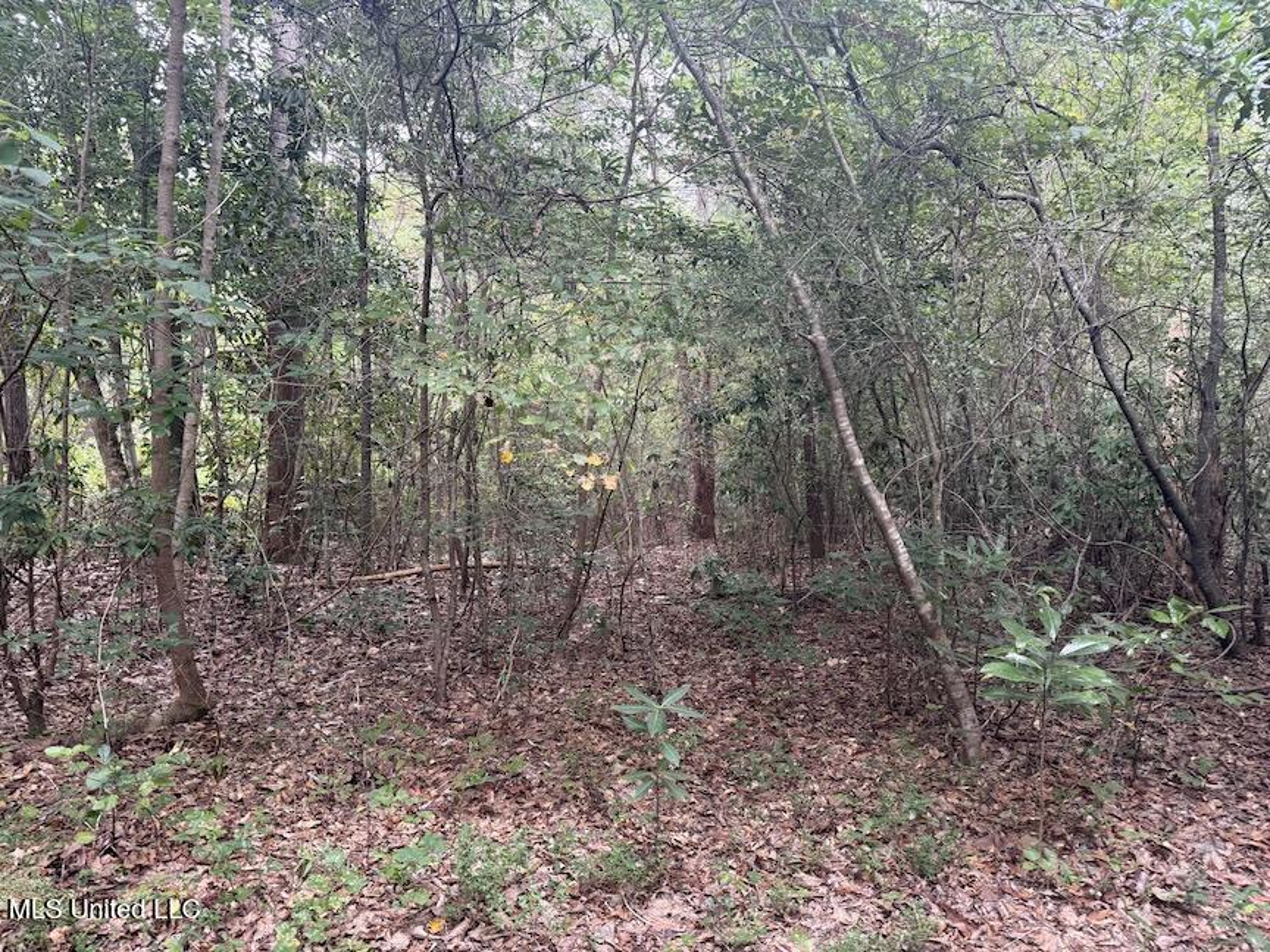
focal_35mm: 24
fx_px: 881
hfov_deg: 71.6
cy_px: 476
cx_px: 635
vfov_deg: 56.8
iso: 200
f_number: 1.78
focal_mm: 6.76
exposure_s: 1/61
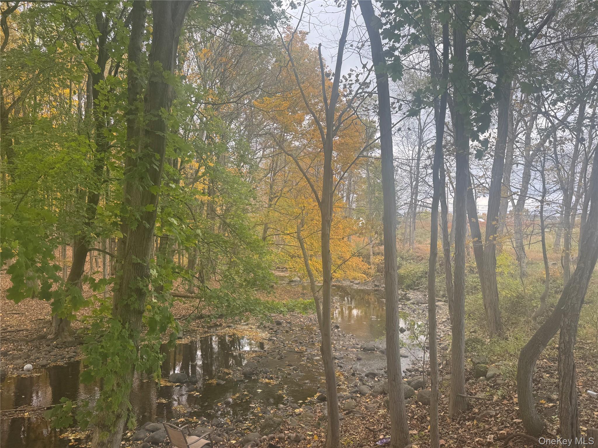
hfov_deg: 71.6
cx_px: 299
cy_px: 224
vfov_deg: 56.8
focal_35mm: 24
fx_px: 415
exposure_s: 1/358
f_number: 1.78
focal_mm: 6.76
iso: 80
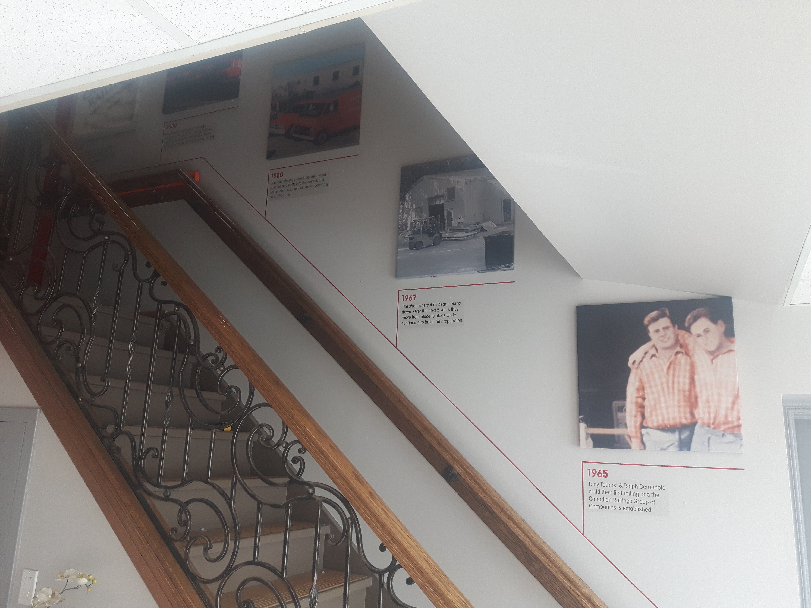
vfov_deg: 45.4
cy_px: 304
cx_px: 406
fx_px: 726
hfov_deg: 58.4
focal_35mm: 31
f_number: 1.9
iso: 64
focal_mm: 3.7
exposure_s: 1/100
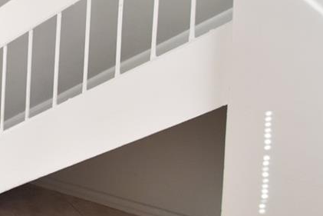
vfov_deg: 22.7
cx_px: -185
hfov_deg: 24.9
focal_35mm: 57
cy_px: -9
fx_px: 512
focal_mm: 10
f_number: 3.5
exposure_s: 1/750
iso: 800
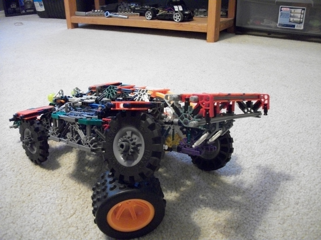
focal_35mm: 32
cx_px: 160
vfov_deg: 44.1
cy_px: 120
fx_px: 296
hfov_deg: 56.9
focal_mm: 5.7
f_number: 2.9
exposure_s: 1/13
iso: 640
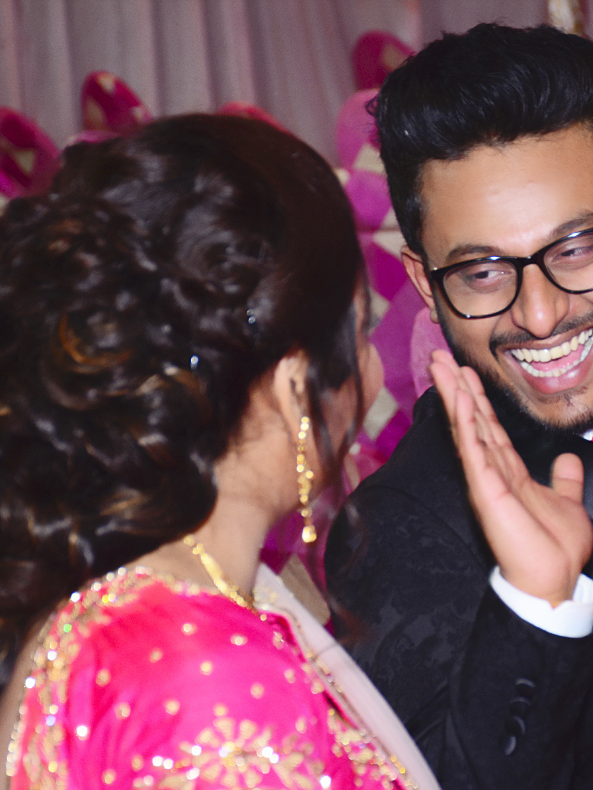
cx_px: 500
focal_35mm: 153
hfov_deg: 9.7
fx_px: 3494
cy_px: 396
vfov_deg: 12.9
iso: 500
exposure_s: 1/125
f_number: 5.6
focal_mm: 70
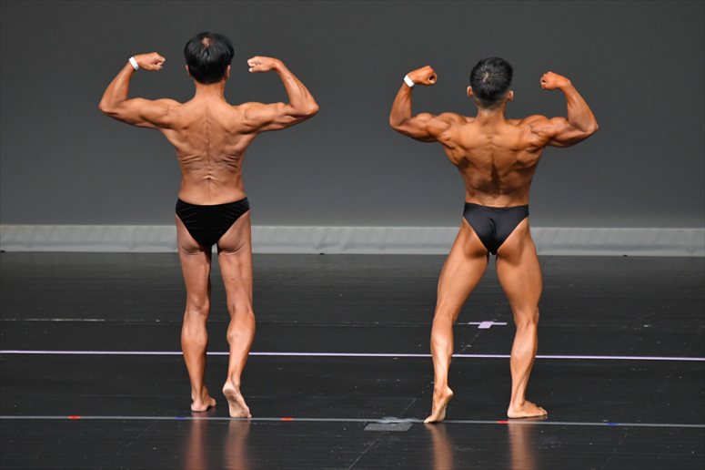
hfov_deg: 5.5
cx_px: 352
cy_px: 235
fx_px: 7340
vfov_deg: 3.7
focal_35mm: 375
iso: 4000
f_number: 5.6
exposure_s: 1/400
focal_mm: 250
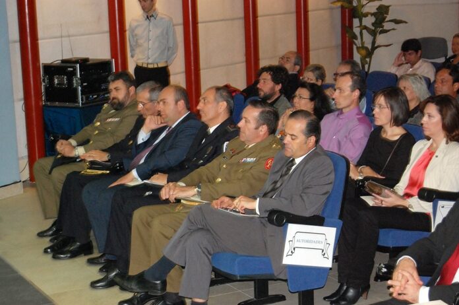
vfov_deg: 16.5
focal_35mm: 82
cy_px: 152
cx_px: 230
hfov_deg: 24.6
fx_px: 1050
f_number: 5.6
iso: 1600
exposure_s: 1/60
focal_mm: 55
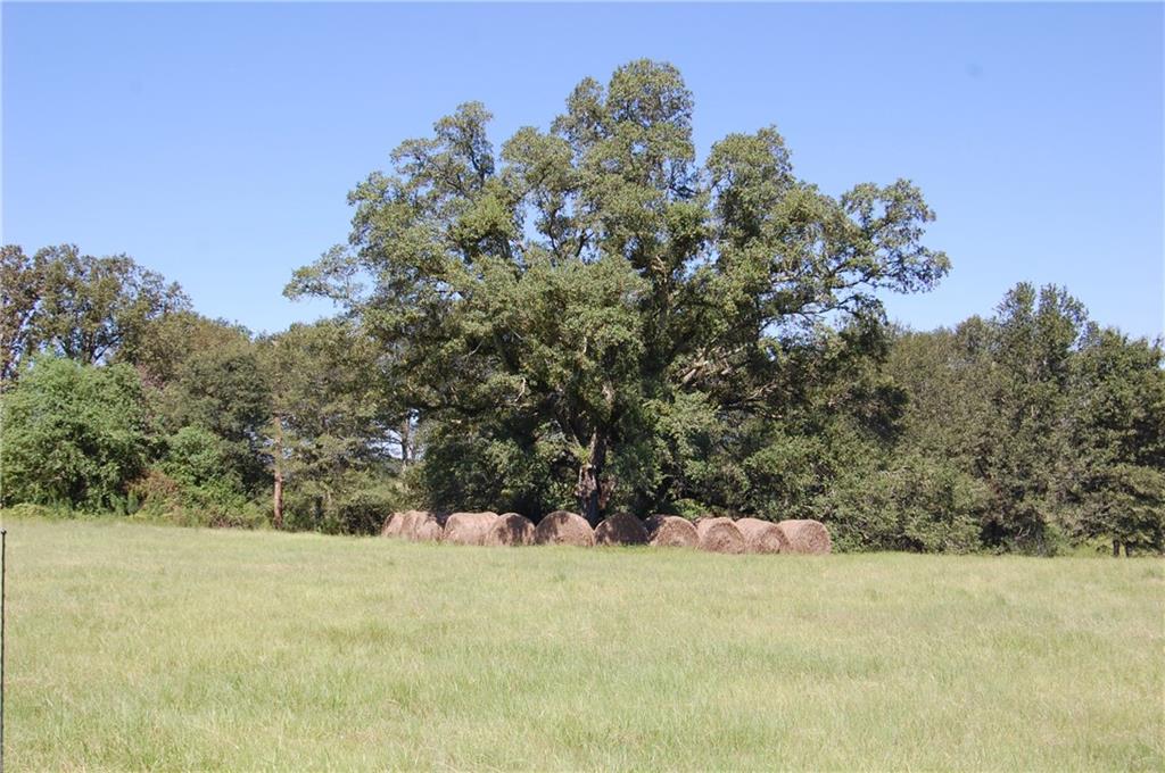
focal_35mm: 39
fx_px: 1260
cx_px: 582
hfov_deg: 49.6
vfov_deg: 34.1
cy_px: 386
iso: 200
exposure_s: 1/250
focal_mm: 26
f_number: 8
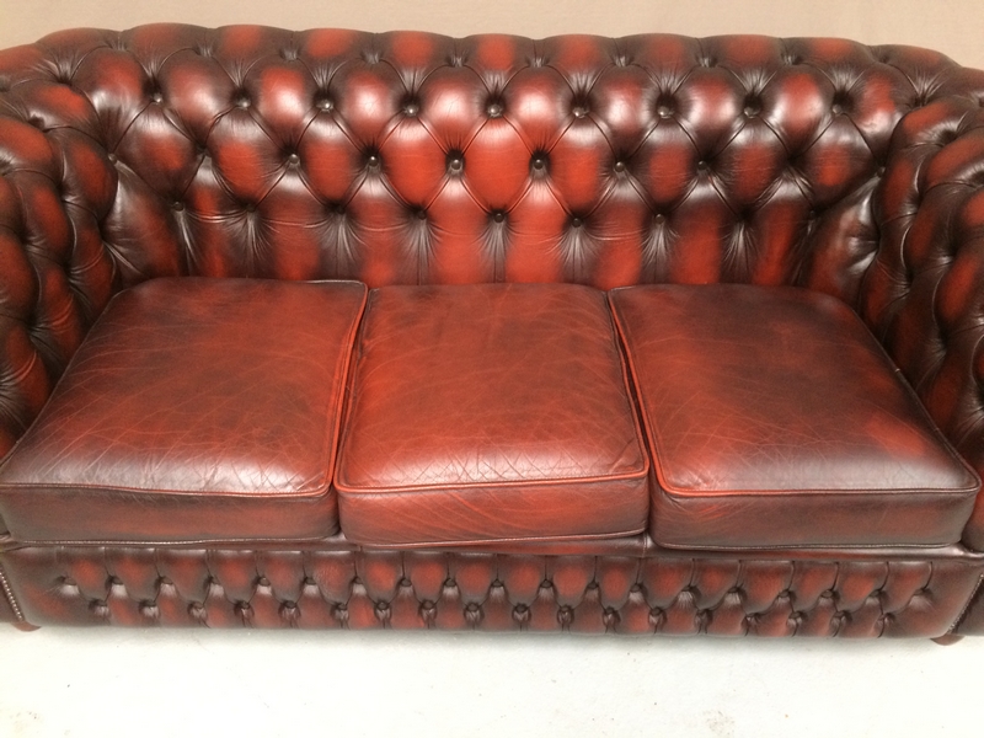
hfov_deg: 61.7
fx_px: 824
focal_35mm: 29
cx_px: 492
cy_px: 369
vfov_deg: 48.2
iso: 320
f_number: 2.2
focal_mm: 4.15
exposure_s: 1/33
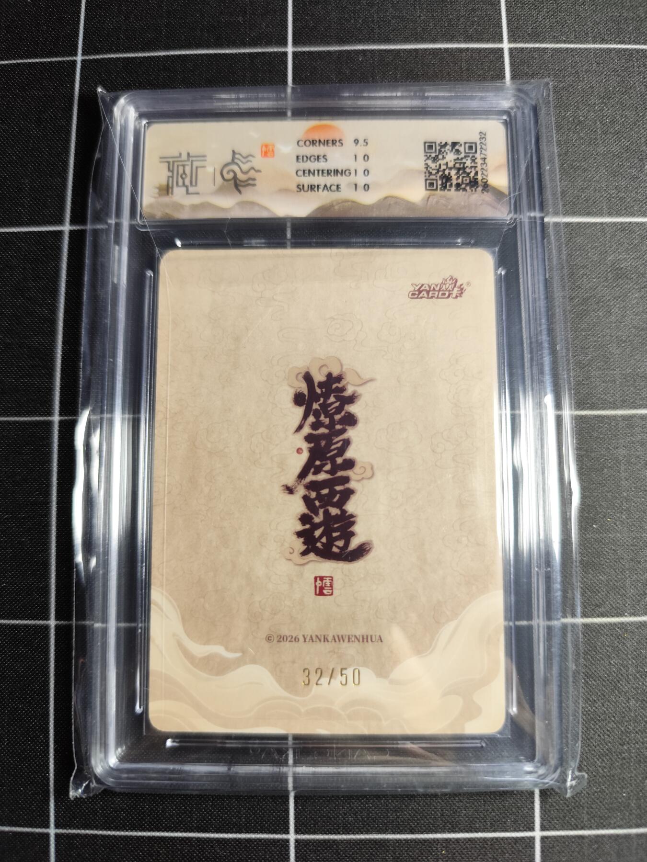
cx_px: 324
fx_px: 573
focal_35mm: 23
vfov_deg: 73.9
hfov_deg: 58.9
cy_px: 431
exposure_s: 1/100
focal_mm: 6.14
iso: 320
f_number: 1.65
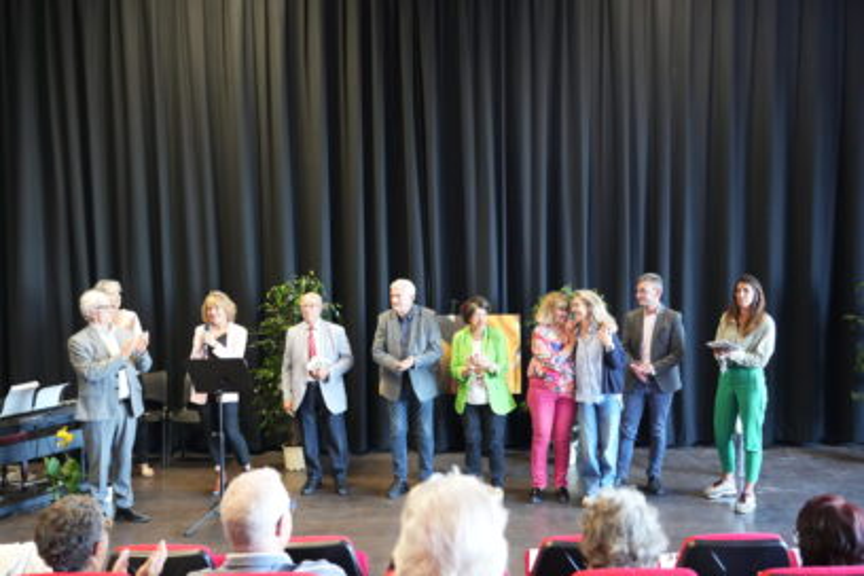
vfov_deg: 32.6
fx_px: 984
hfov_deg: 47.4
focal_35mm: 41
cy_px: 288
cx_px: 432
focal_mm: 41
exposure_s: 1/160
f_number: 4
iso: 6400
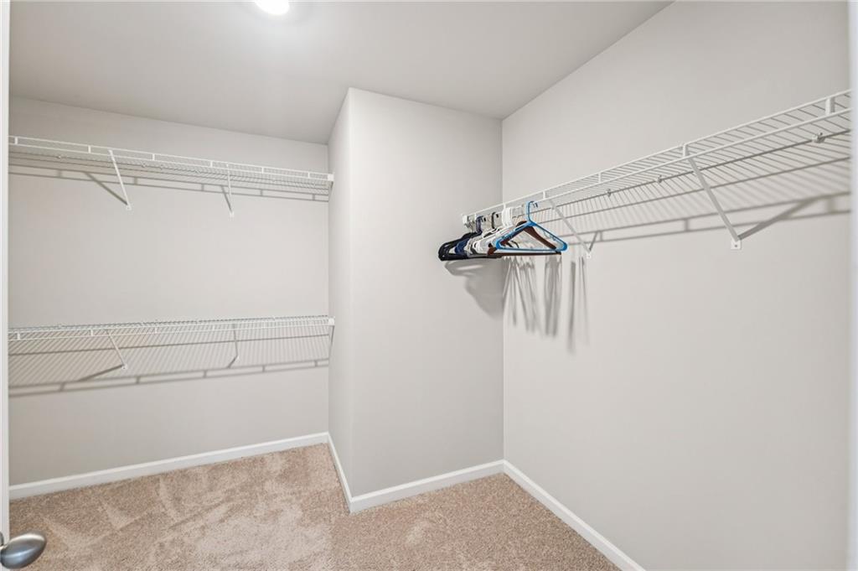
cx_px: 429
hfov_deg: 104.3
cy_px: 286
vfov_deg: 81.1
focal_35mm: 14
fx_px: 333
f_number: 8
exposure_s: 1/2
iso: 320
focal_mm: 14
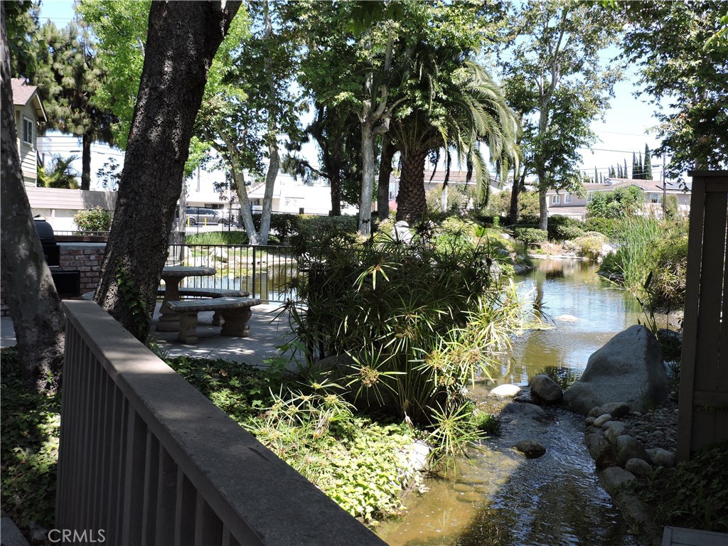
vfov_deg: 40.7
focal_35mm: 35
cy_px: 273
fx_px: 736
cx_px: 364
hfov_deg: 52.6
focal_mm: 6.2
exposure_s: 1/320
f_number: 3.3
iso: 100
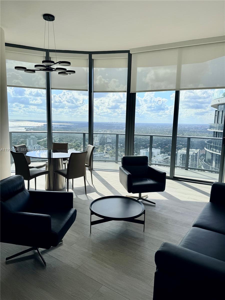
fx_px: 208
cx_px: 112
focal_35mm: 24
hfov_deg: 56.8
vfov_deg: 71.6
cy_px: 150
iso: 80
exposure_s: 1/1812
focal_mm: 6.76
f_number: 1.78
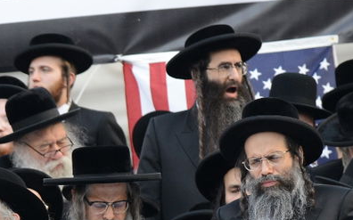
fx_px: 5202
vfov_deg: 2.4
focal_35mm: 541
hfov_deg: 3.9
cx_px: -134
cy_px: 326
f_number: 5.6
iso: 1250
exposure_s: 1/320
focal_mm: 150
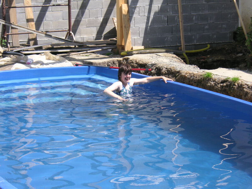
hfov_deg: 20.4
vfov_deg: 15.4
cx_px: 126
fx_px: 699
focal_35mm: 96
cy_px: 94
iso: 50
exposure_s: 1/250
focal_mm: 15.9
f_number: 4.9
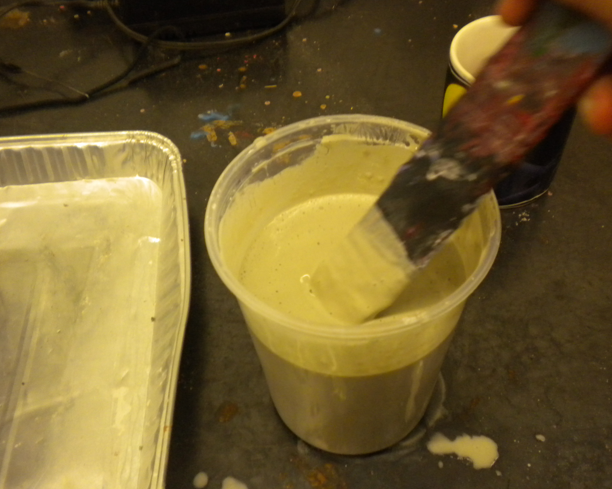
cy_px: 244
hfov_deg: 49.1
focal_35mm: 37
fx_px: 670
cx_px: 307
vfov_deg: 40.1
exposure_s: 1/52.3
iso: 400
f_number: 3.1
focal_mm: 6.3
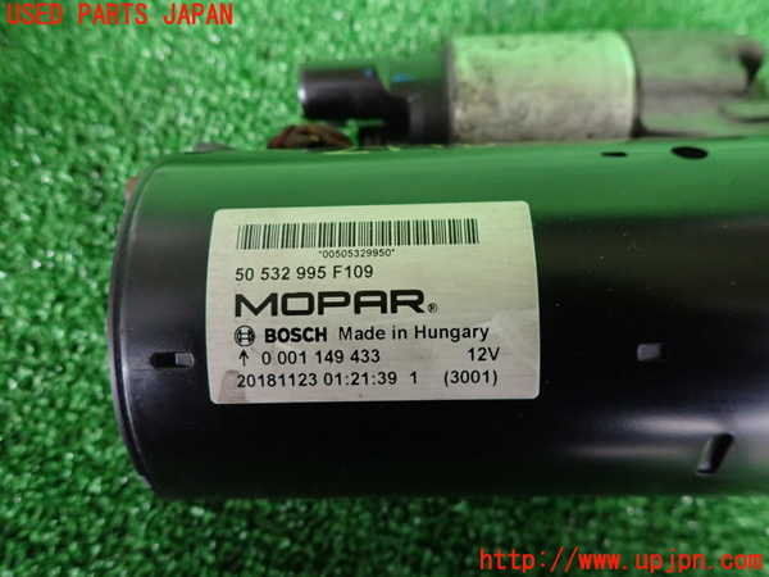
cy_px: 288
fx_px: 555
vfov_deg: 54.9
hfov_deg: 69.4
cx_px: 384
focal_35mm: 25
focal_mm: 4.5
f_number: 2
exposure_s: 1/30
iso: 640
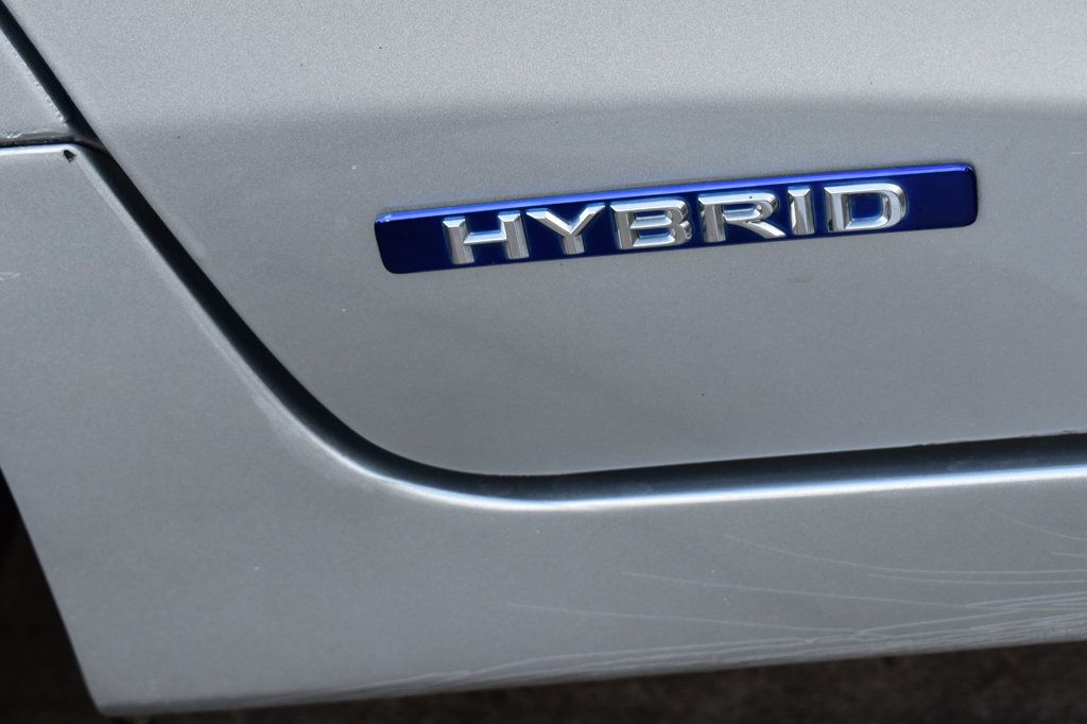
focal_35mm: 72
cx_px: 544
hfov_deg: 28.1
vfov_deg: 18.9
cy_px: 362
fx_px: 2173
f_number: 8
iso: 400
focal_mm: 48
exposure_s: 1/80
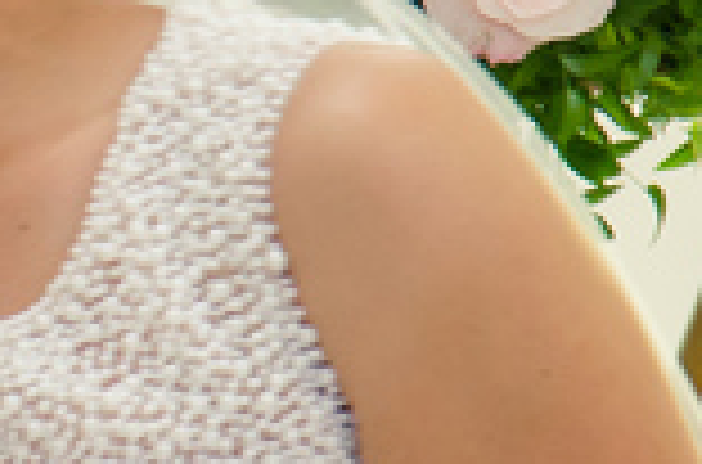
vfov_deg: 1.7
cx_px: -1120
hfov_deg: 2.5
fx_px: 15689
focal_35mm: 807
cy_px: 264
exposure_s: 1/60
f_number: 4
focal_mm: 70
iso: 320
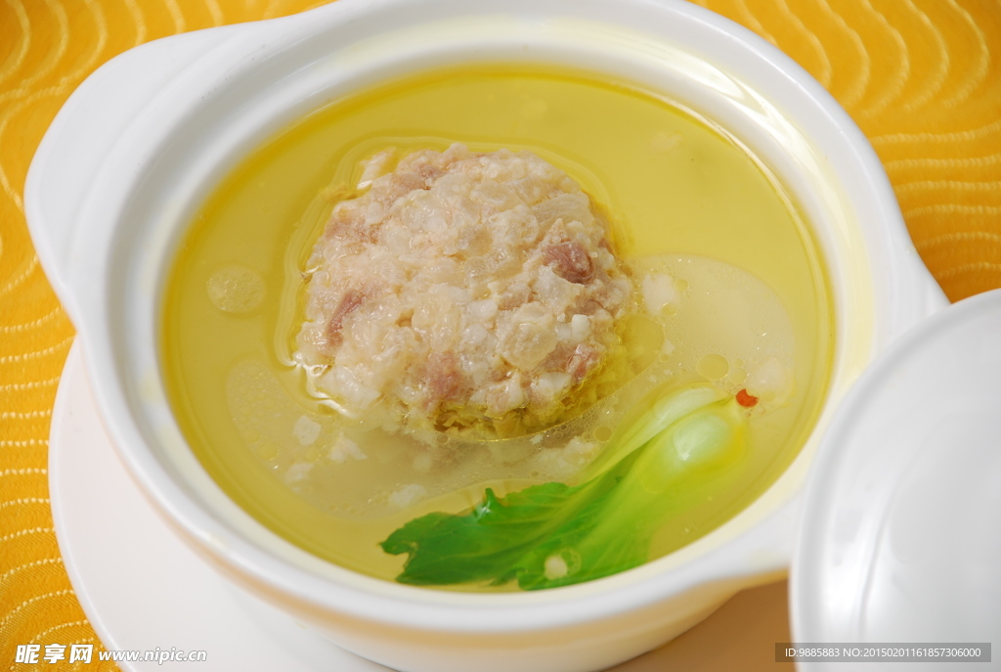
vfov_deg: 7.4
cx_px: 500
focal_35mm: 188
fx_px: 5223
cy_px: 336
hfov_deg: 10.9
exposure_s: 1/100
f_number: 5.6
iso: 100
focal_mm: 125
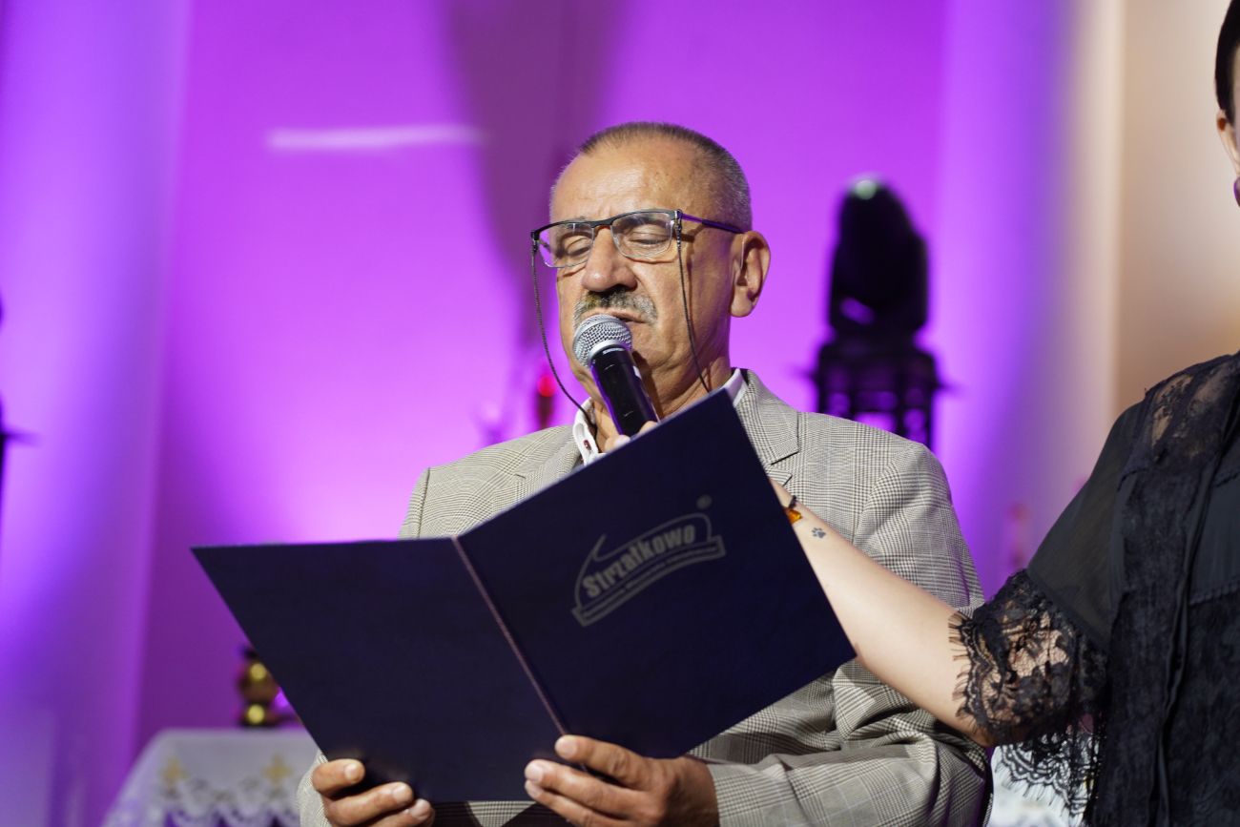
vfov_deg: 13.0
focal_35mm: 105
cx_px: 620
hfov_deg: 19.5
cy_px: 414
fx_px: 3617
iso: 1600
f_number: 4
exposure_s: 1/100
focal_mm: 105
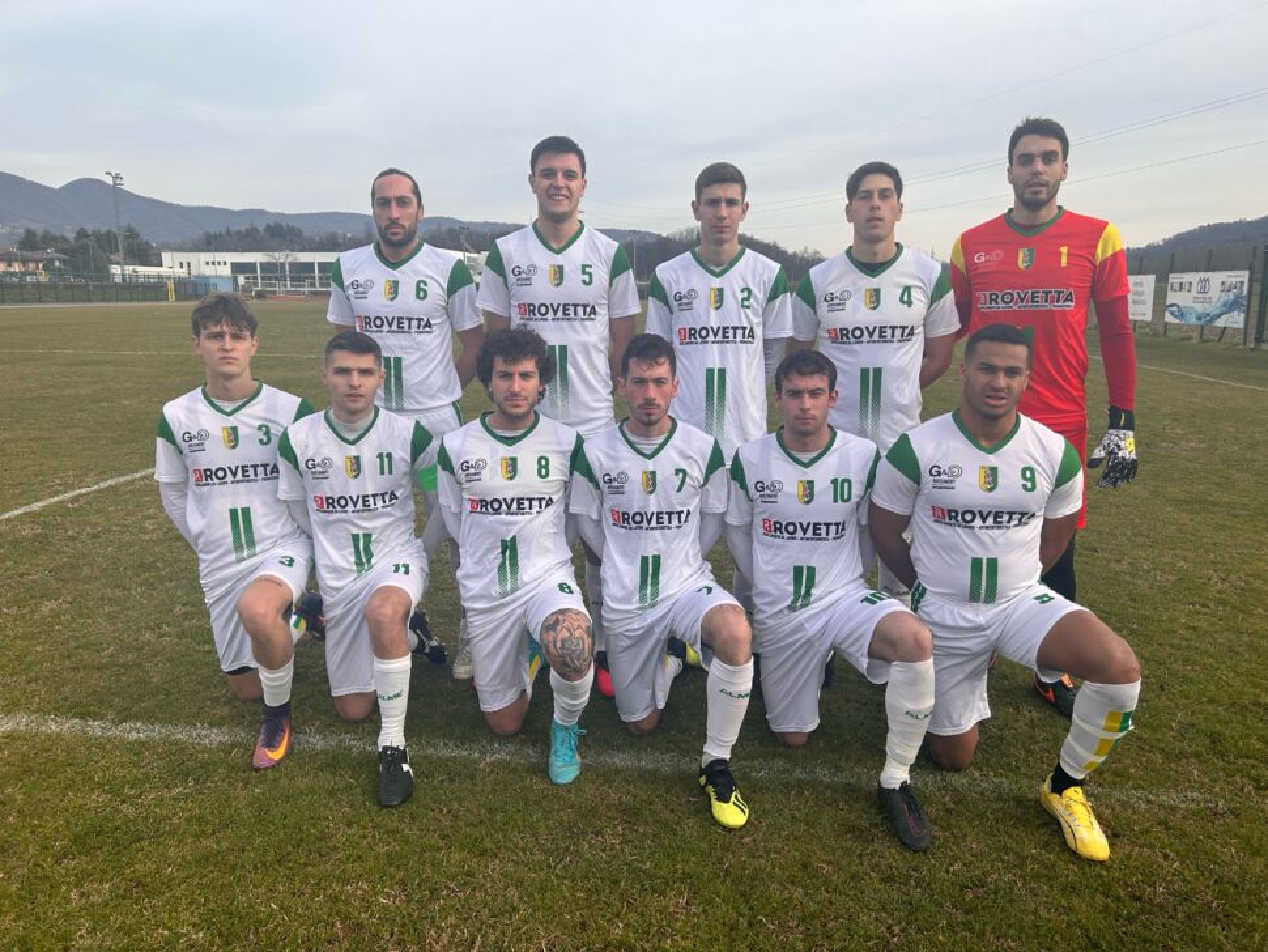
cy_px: 476
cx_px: 634
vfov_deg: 53.1
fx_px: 953
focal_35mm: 26
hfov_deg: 67.3
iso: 50
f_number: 1.5
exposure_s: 1/2083
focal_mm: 5.7
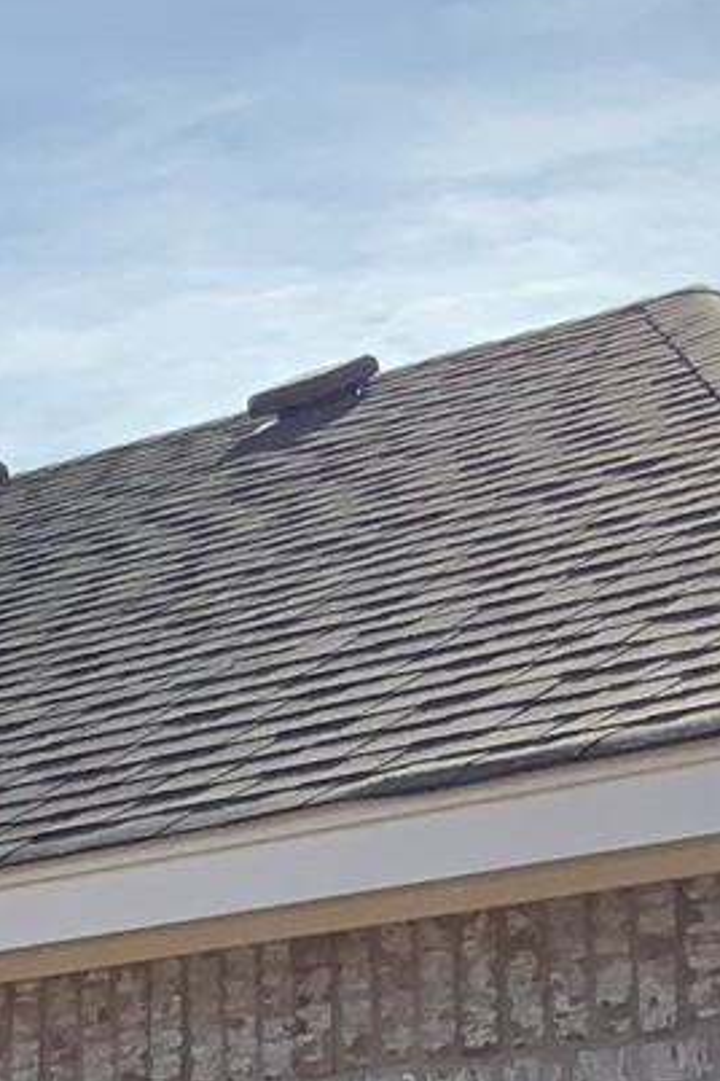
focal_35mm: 144
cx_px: -736
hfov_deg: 9.0
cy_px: 1304
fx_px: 4320
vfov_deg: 13.8
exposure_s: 1/2801
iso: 20
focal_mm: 3
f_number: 1.8
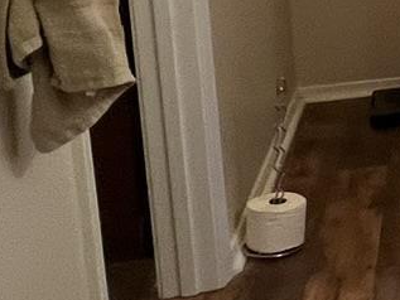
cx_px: 941
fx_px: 971
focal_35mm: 84
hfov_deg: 15.0
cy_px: -105
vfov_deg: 16.5
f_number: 1.8
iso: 200
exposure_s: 1/60
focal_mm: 1.57
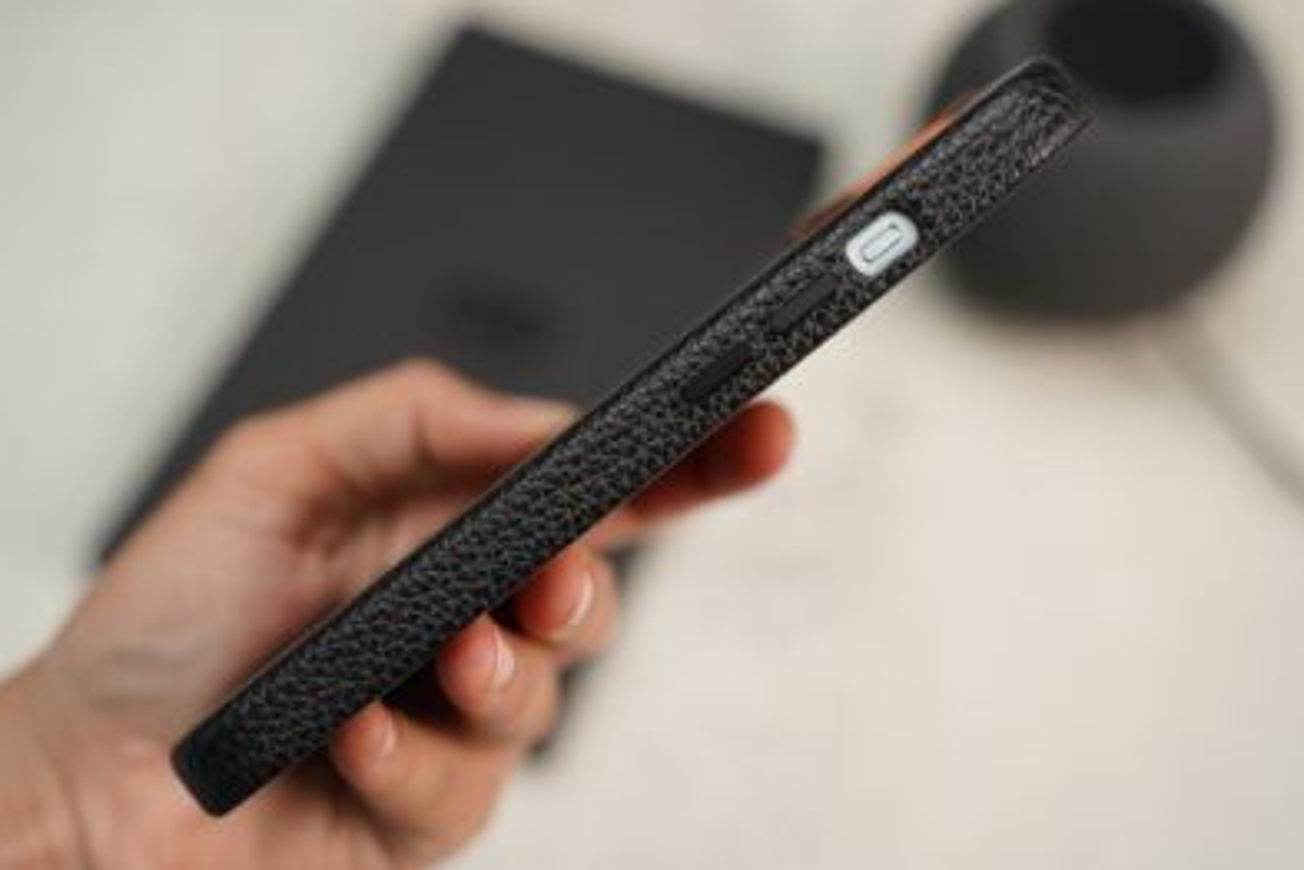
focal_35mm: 57
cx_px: 647
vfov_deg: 23.8
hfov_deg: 35.1
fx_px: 2065
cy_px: 430
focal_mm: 56
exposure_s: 1/60
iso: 1000
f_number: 4
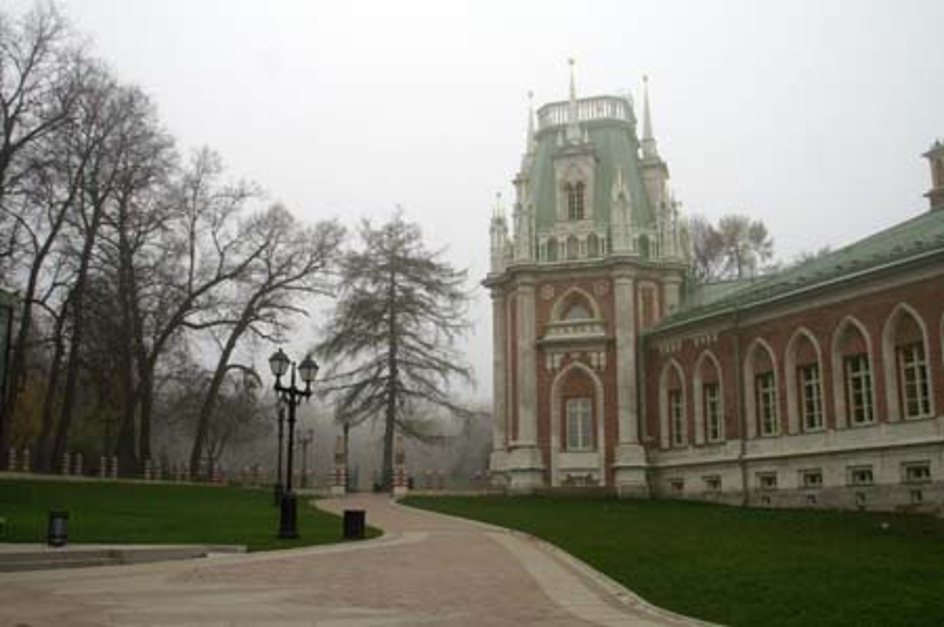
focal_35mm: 36
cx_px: 472
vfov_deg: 36.8
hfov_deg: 53.2
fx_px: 943
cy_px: 314
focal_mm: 24
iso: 1600
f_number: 8
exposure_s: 1/800
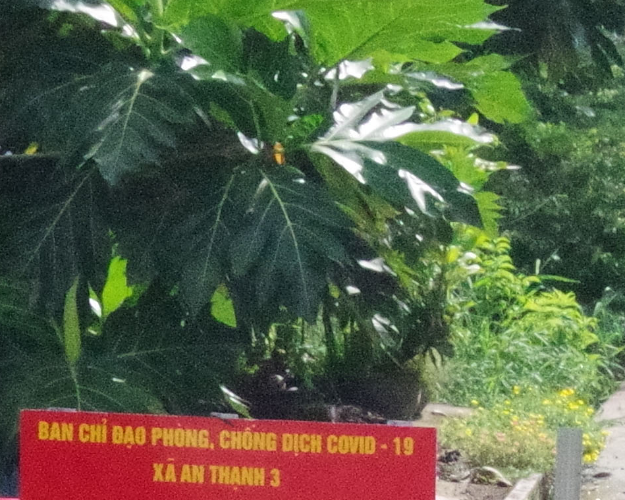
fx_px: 3403
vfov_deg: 8.1
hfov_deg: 10.1
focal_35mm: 184
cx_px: 992
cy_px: 916
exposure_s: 1/4000
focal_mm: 21
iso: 12800
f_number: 13
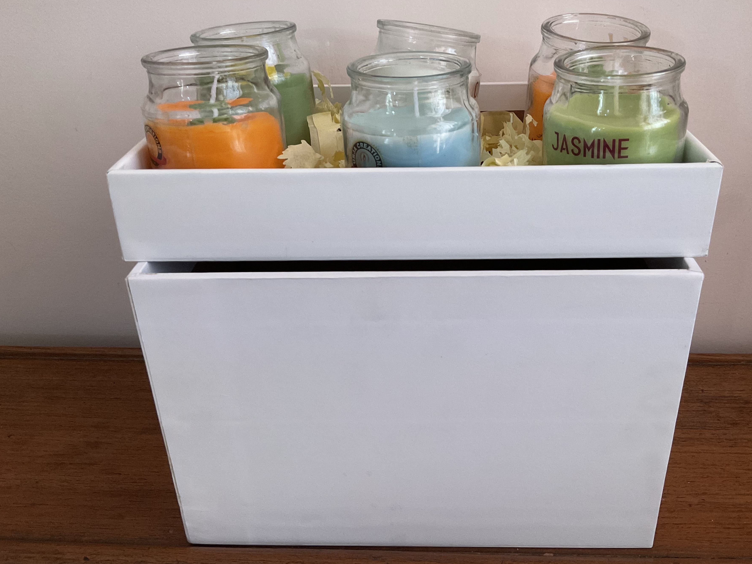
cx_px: 426
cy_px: 261
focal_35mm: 33
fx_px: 717
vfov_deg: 42.9
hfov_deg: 55.2
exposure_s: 1/50
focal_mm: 3
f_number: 1.8
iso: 160
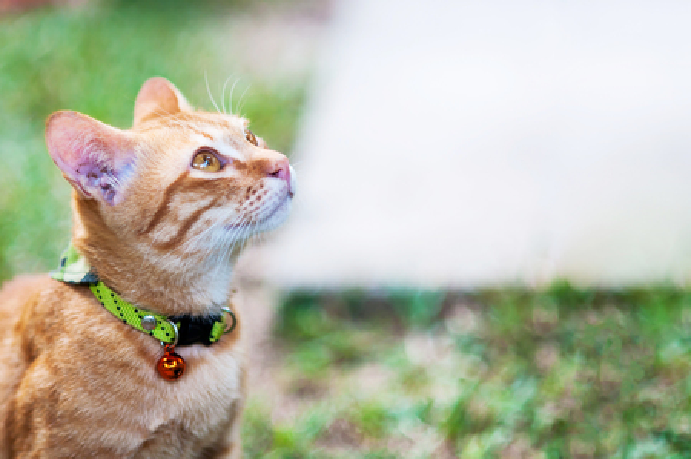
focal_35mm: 128
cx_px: 346
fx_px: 2445
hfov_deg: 16.1
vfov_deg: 10.7
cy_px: 230
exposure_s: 1/500
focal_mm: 85
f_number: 1.8
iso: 200
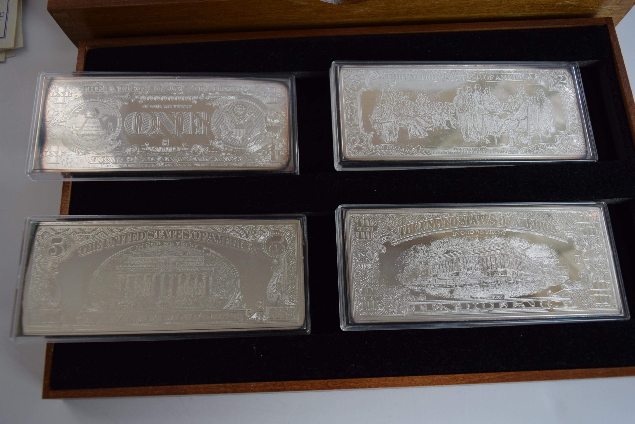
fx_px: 530
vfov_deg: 43.7
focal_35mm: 30
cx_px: 318
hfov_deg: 61.9
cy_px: 212
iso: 400
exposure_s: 1/100
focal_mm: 20
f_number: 5
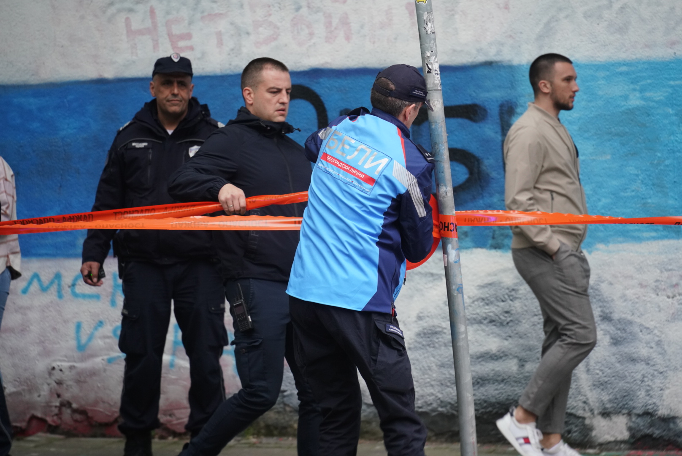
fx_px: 3791
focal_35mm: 200
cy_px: 228
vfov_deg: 6.9
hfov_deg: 10.3
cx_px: 341
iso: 2500
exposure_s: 1/250
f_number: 5.6
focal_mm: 200
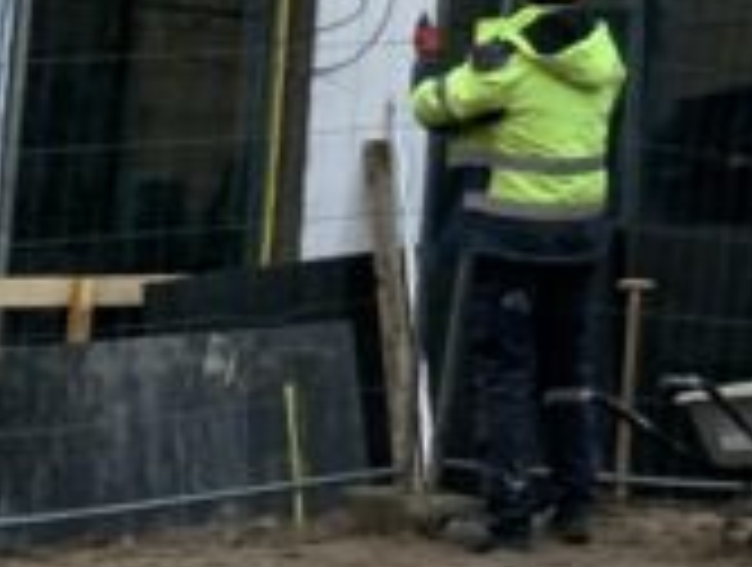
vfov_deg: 8.2
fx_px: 3462
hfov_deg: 11.7
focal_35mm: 159
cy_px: -1053
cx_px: 1220
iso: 40
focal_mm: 4.25
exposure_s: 1/121
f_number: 1.8
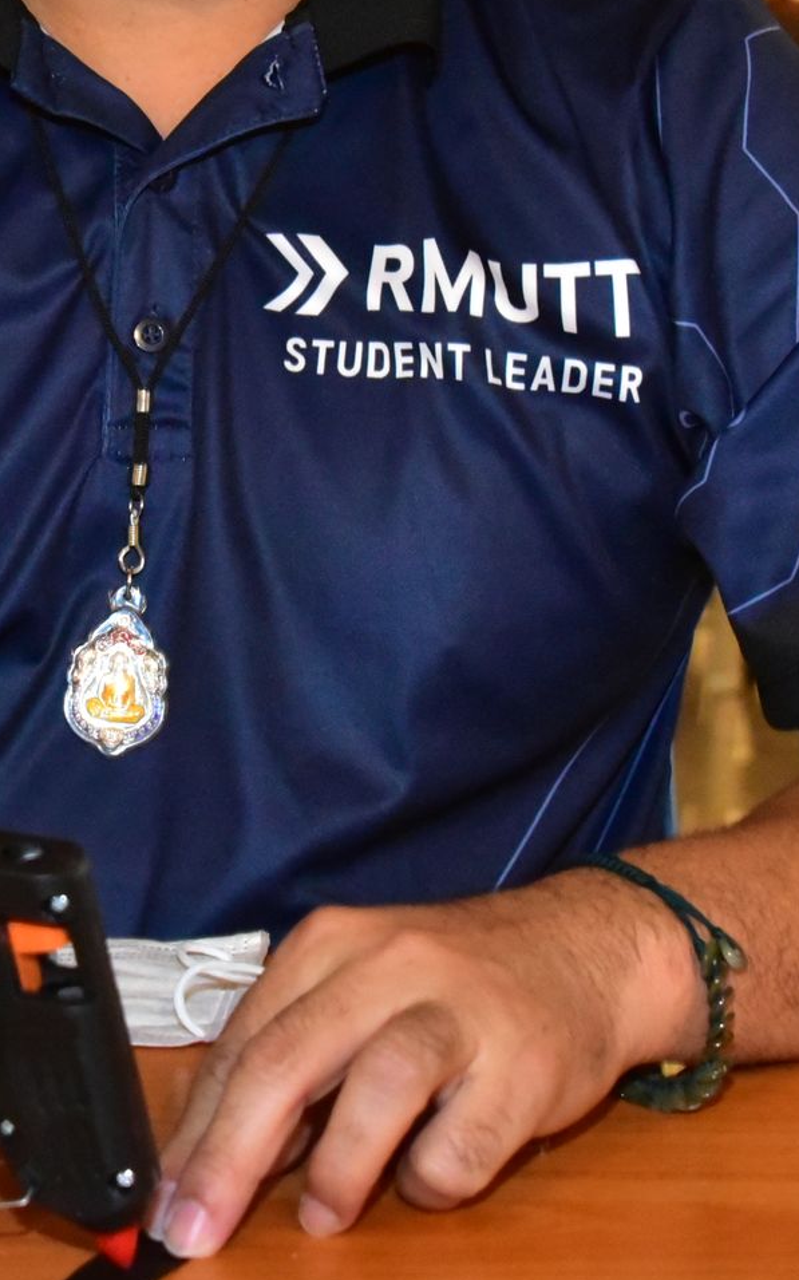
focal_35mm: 128
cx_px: 173
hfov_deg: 10.2
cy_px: 208
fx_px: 4462
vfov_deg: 16.2
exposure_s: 1/100
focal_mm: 48
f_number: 6.3
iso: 8000
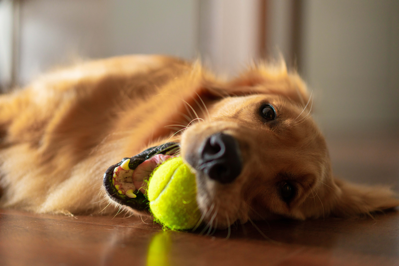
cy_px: 133
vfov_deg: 24.6
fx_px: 610
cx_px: 200
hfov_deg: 36.2
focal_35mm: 55
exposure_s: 1/250
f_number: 2
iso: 800
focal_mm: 55
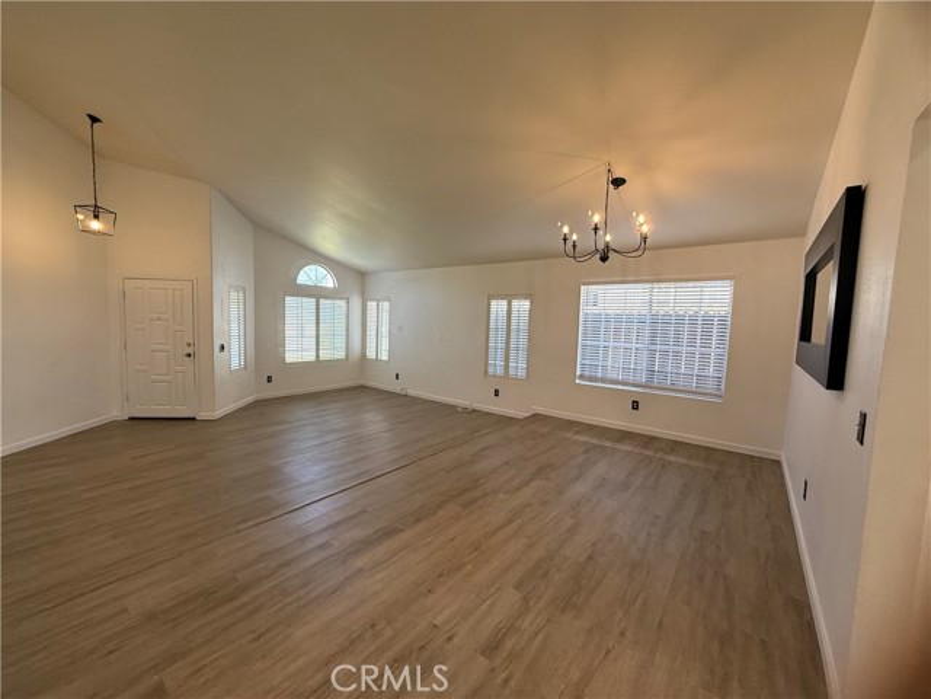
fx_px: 377
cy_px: 350
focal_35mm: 14
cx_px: 466
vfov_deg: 85.7
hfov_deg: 102.1
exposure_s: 1/120
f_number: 2.2
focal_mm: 2.22
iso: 160
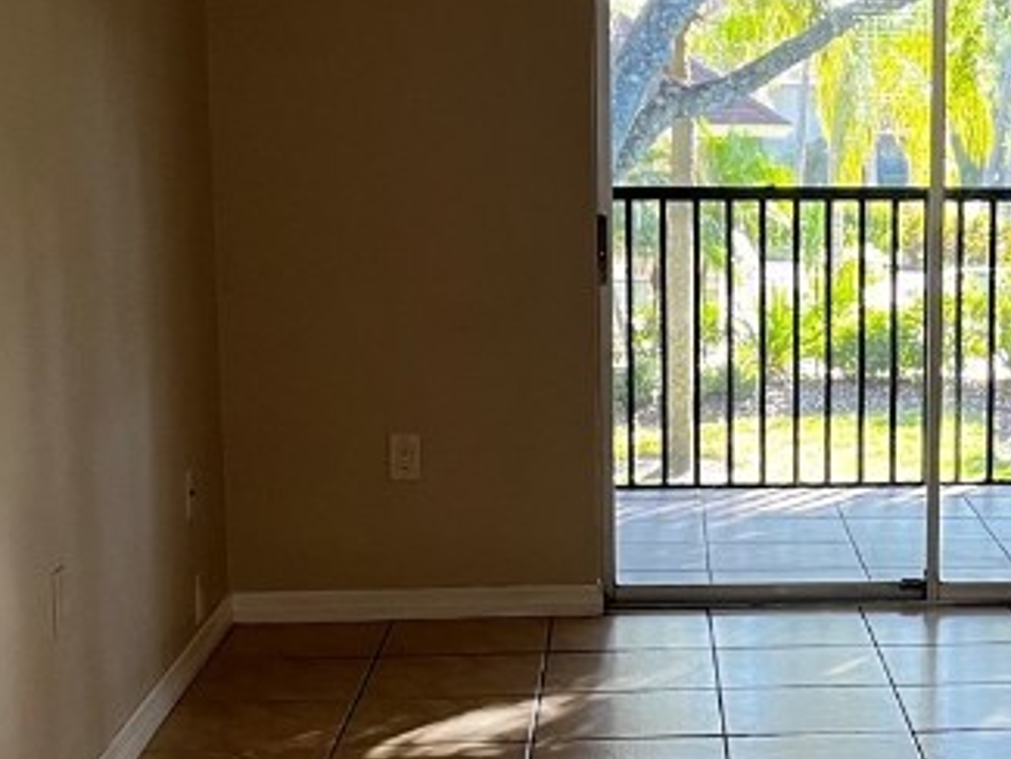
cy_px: 426
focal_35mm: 82
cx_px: 930
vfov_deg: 18.0
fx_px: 2396
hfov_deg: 23.2
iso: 80
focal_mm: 5.1
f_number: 1.6
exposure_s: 1/60
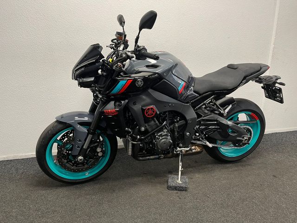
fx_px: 223
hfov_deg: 67.3
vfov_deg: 53.1
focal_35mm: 26
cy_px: 112
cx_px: 148
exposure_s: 1/50
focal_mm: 5.1
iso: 100
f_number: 1.6
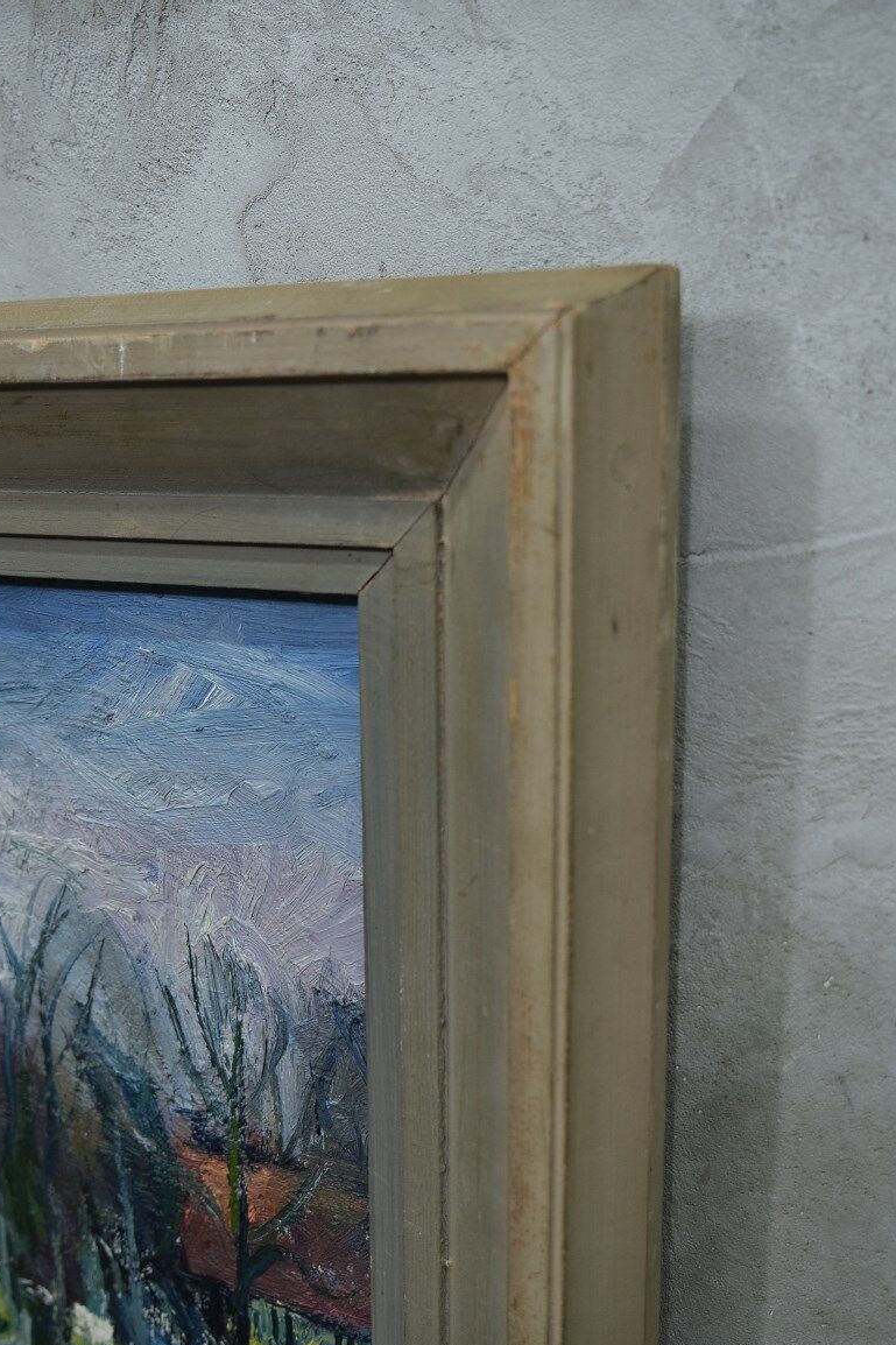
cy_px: 733
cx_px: 403
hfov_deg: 31.2
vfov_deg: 45.4
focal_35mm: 43
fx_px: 1606
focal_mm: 26
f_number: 4
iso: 640
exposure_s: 1/40
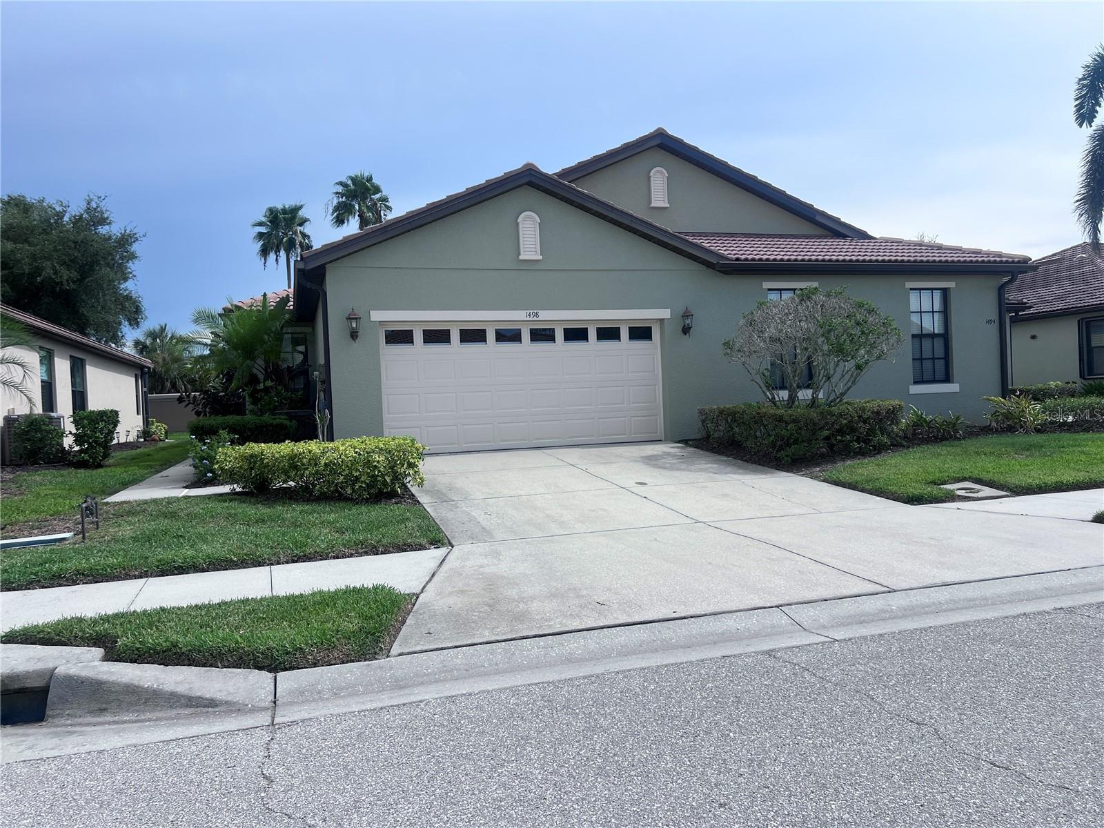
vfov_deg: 53.1
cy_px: 414
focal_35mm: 26
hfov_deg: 67.3
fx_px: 829
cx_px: 552
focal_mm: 5.7
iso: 50
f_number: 1.5
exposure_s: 1/5076
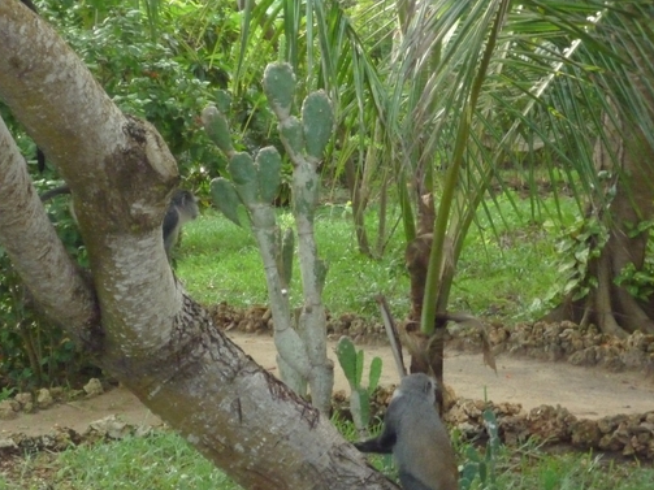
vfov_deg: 13.3
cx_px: 293
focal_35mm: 111
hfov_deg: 17.7
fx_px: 2097
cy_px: 283
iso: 800
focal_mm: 16.4
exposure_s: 1/50
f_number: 5.5
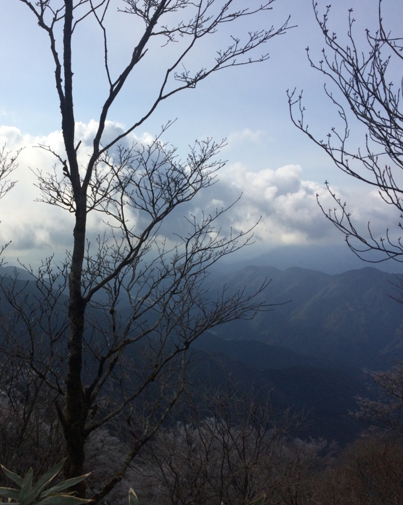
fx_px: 567
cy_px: 252
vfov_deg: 47.9
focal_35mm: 38
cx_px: 107
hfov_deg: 38.3
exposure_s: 1/3731
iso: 32
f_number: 2.2
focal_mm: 4.15
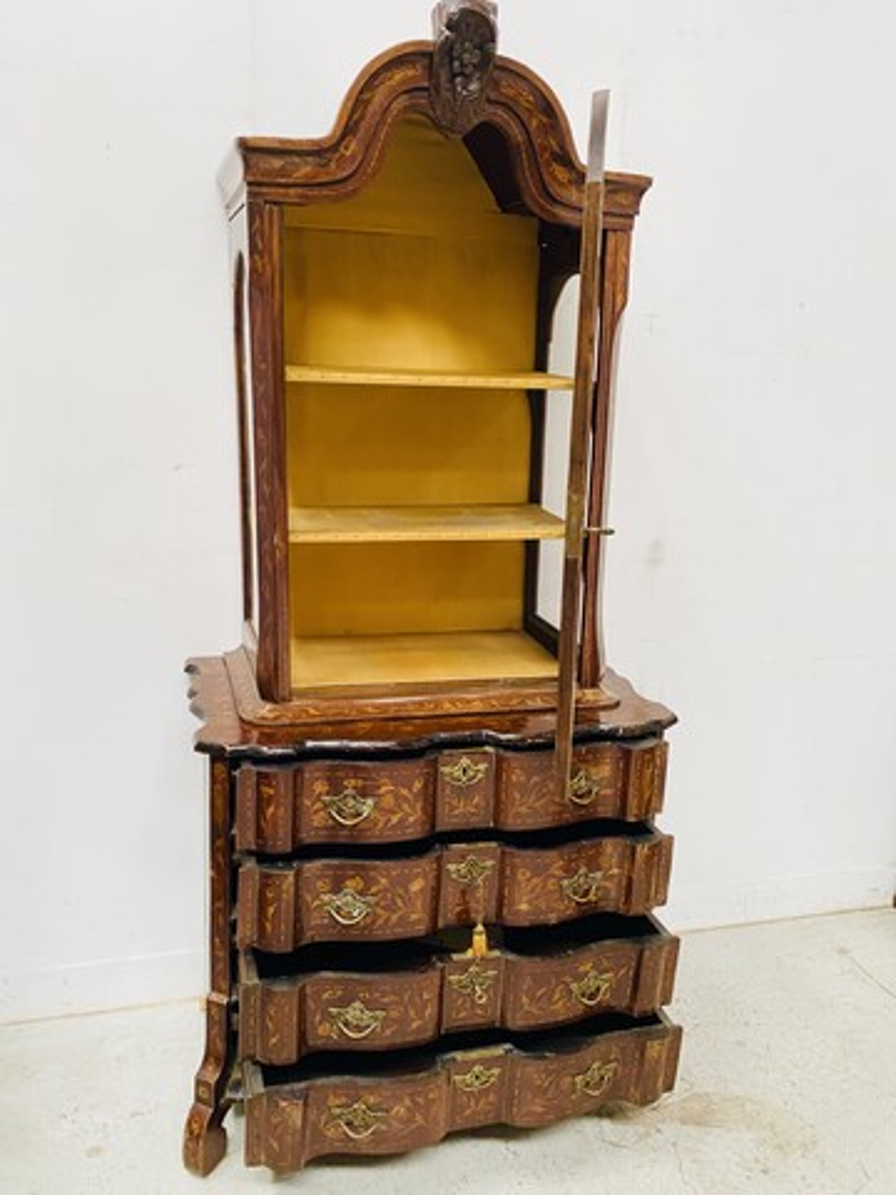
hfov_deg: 53.1
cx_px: 448
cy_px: 598
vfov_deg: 67.3
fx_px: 897
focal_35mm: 26
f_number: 1.8
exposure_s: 1/69
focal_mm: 4.25
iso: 125
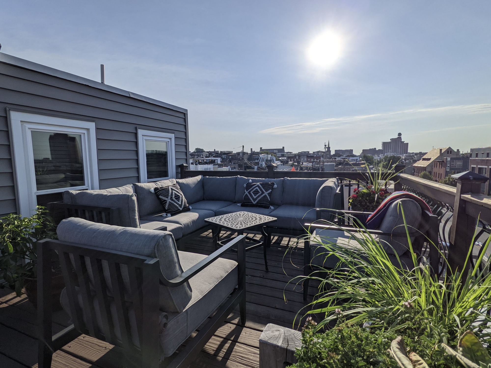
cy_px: 184
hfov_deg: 94.5
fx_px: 227
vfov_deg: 78.1
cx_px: 246
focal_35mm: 16
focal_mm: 2.22
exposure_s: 1/5917
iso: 40
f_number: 2.2
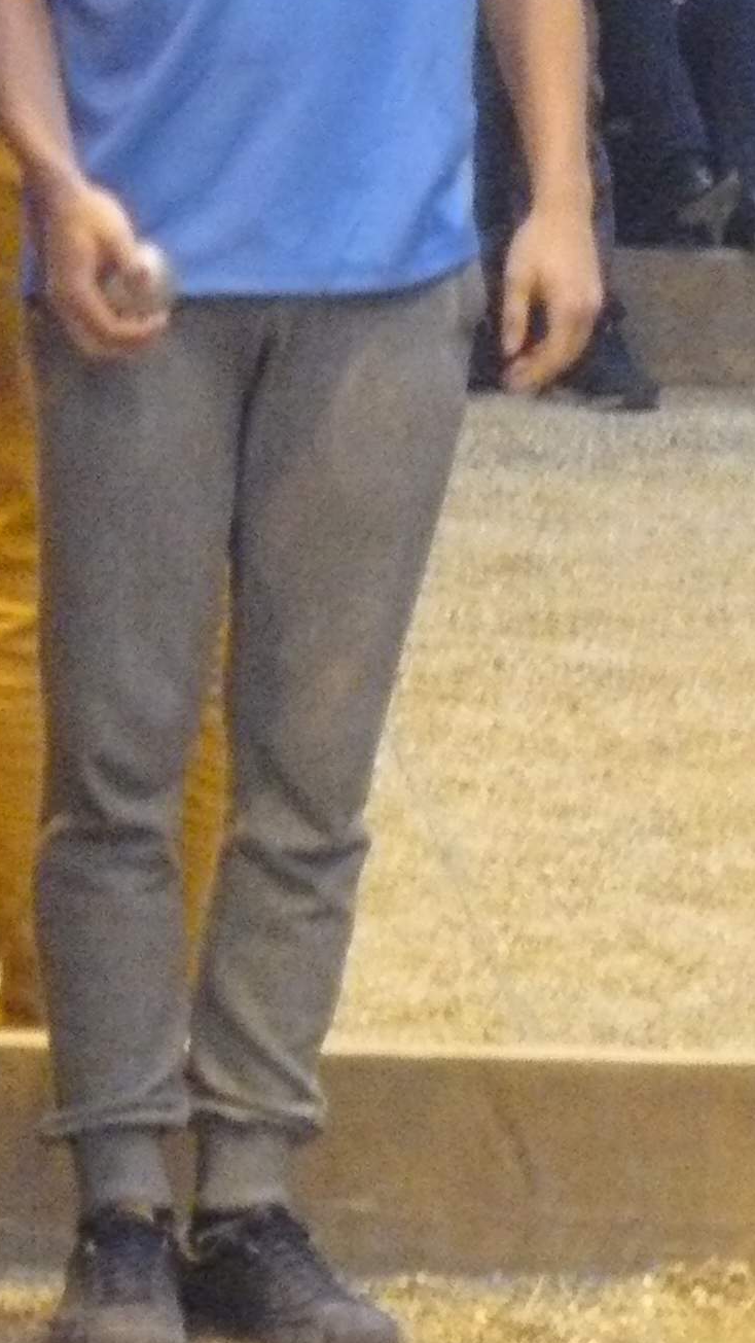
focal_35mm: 431
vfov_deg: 5.0
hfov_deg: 2.8
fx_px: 15340
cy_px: 201
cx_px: 2
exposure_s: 1/30
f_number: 3.3
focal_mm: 28
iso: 800
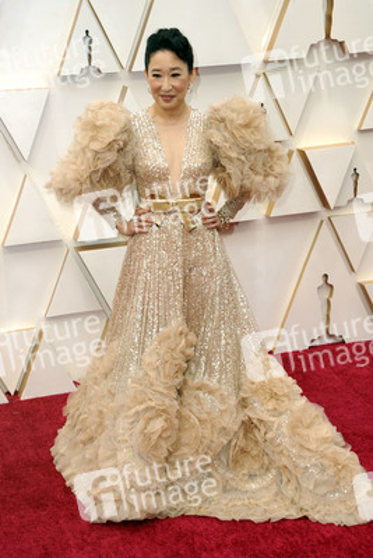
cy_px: 279
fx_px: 963
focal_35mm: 62
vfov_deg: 32.4
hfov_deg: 21.9
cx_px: 186
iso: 800
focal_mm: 62
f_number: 7.1
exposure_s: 1/250
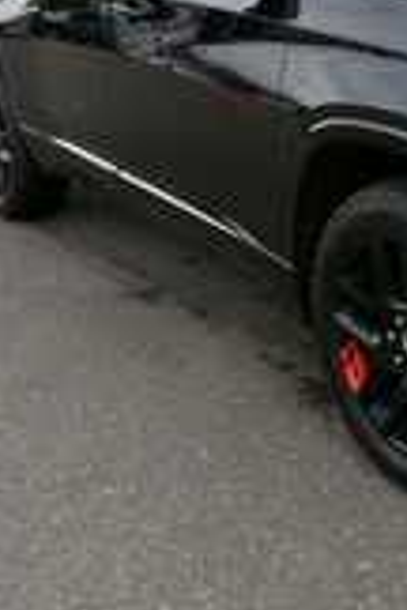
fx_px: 882
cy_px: 152
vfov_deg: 37.3
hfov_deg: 23.8
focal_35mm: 52
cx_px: 479
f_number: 8
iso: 200
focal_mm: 14
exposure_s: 1/250
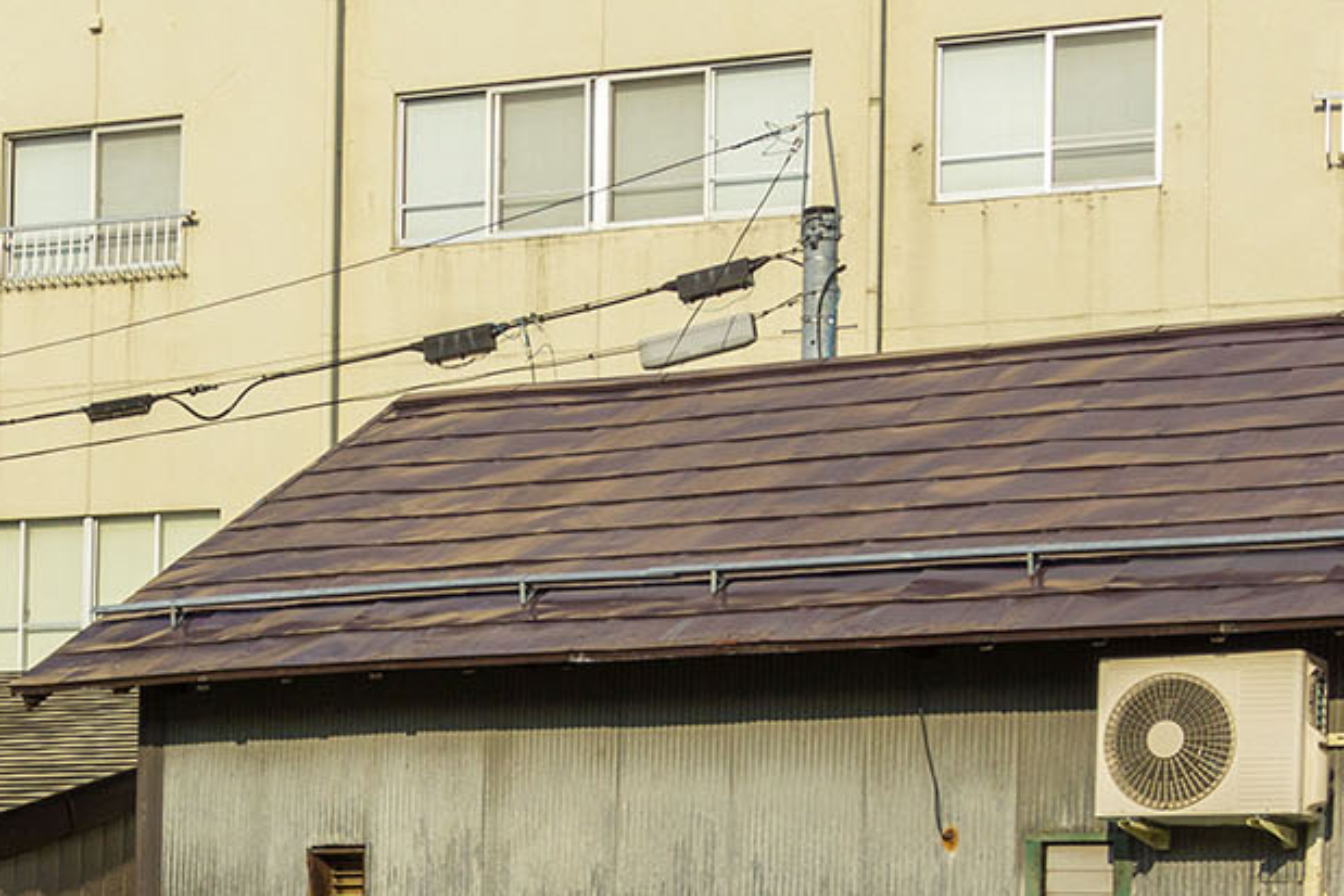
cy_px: 916
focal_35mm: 93
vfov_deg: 14.5
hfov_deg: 21.7
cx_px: 302
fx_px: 3473
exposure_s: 1/640
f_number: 8
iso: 100
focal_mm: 20
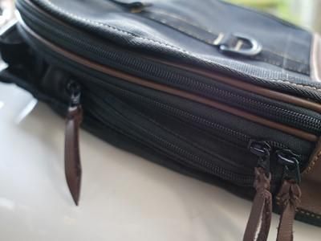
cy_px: 120
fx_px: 352
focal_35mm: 38
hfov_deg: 49.0
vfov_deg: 37.7
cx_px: 160
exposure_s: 1/60
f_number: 2.8
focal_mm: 19
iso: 320
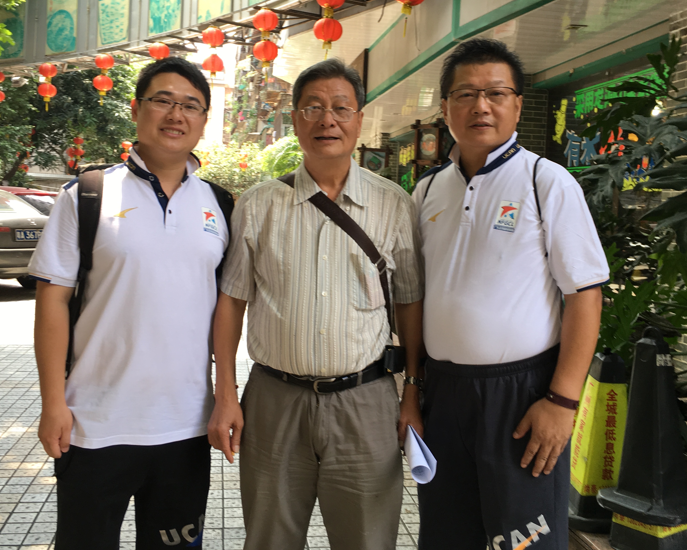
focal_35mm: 38
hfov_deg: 47.9
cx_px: 350
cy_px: 210
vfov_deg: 38.9
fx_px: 773
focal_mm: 4.15
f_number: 2.2
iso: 25
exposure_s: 1/50
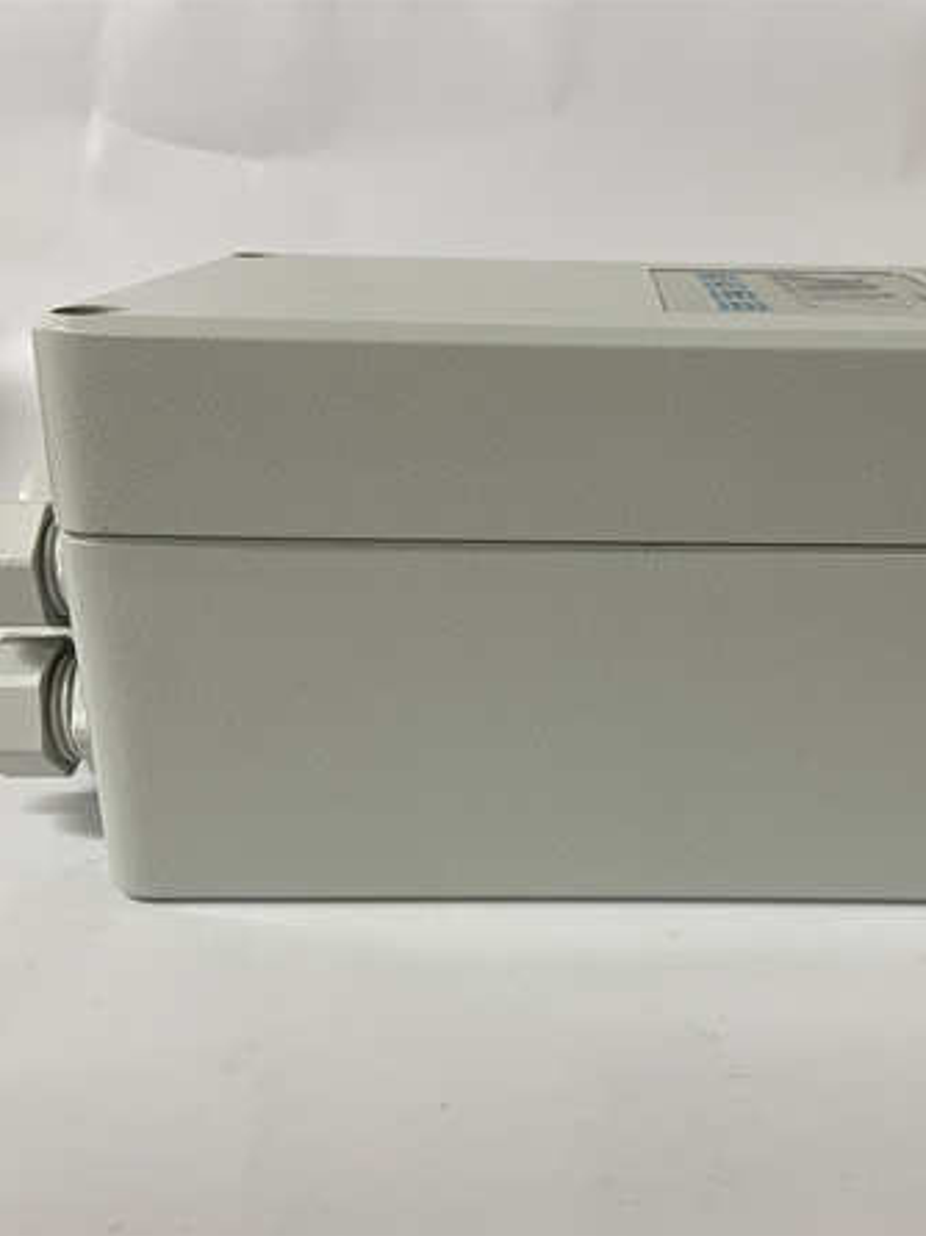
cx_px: 629
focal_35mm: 35
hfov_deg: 40.1
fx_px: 1250
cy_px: 618
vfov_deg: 52.7
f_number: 1.8
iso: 80
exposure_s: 1/50
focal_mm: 4.25
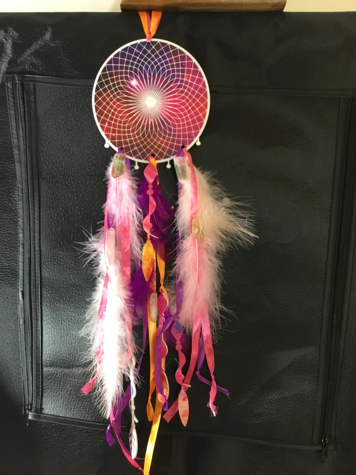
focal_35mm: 31
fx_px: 425
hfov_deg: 45.4
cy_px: 238
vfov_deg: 58.4
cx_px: 178
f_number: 2.4
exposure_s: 1/30
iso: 80
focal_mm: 3.3
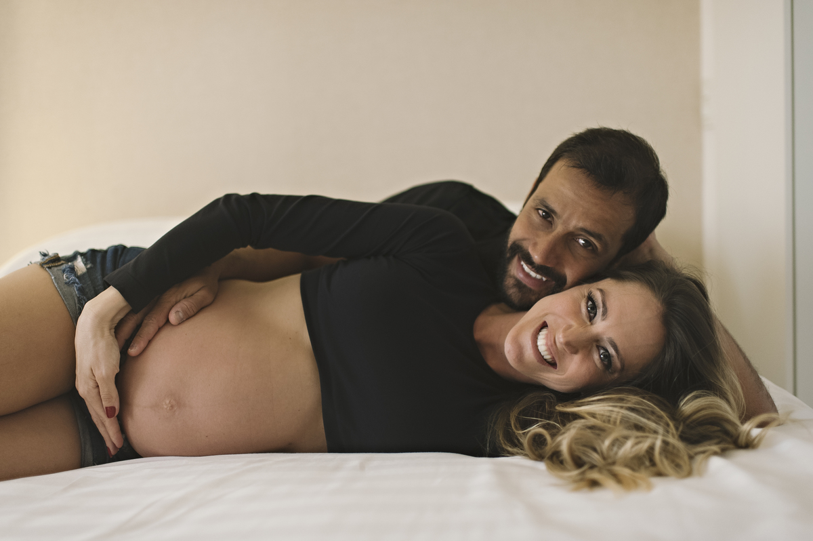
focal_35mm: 35
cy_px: 270
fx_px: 790
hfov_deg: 54.5
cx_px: 406
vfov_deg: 37.8
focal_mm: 35
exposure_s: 1/125
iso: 800
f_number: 1.4
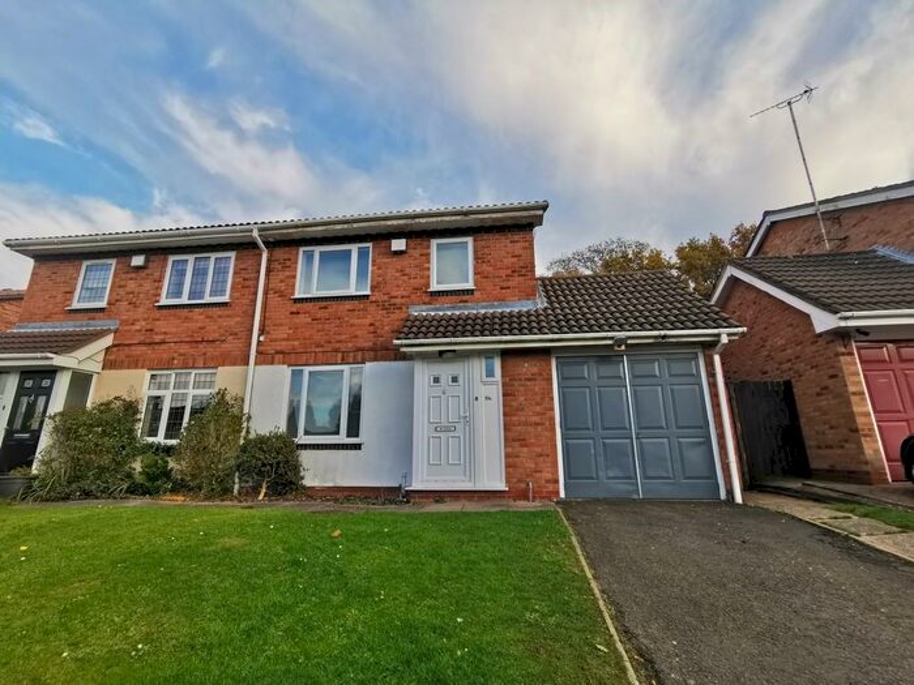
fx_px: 422
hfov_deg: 94.5
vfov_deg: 78.1
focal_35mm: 16
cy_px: 342
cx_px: 457
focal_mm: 2.35
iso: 50
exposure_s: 1/831
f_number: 2.2
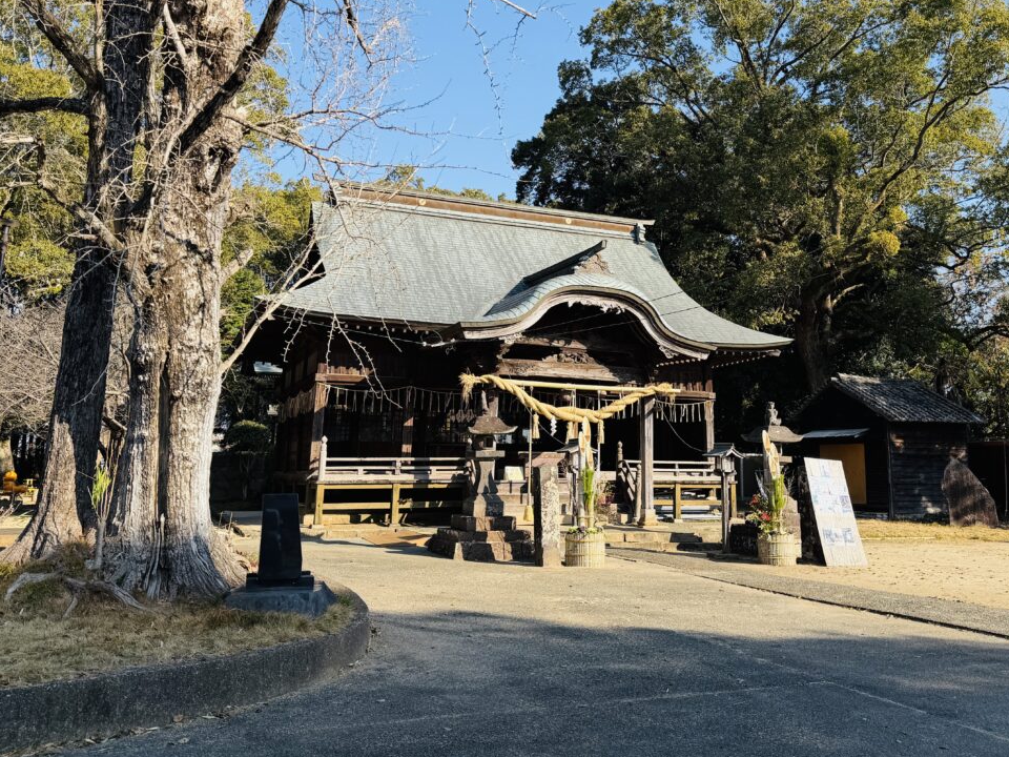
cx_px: 584
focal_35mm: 32
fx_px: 933
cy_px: 273
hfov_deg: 56.5
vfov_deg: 43.7
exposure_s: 1/2370
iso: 80
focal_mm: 6.76
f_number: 1.78
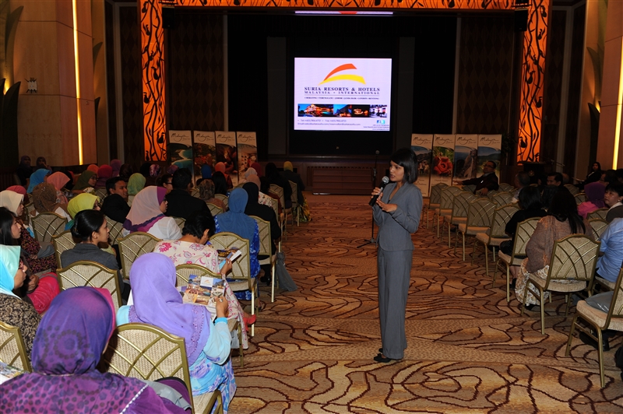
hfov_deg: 63.7
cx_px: 312
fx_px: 501
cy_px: 207
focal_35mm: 29
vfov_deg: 44.9
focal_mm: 29
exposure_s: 1/60
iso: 400
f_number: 5.6
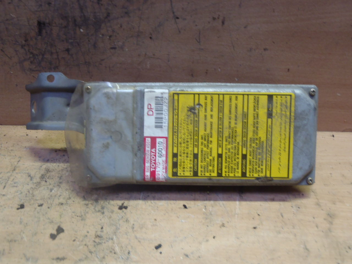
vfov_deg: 38.7
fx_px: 376
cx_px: 176
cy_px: 132
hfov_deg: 50.1
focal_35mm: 37
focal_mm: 6.64
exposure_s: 1/8
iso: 200
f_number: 4.7
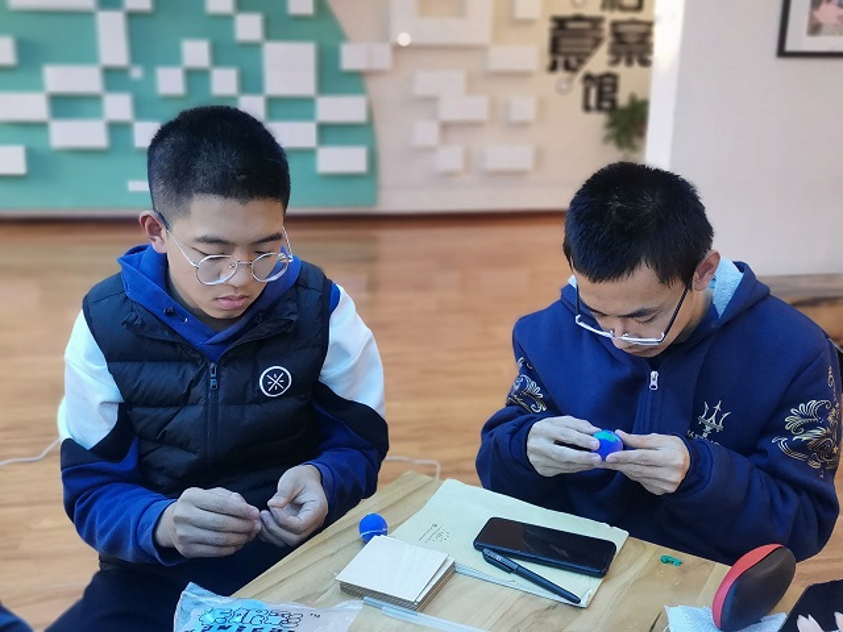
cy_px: 316
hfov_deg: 50.1
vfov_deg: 38.7
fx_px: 901
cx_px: 422
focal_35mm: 37
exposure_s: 1/100
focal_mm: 4.75
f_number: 2.4
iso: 400
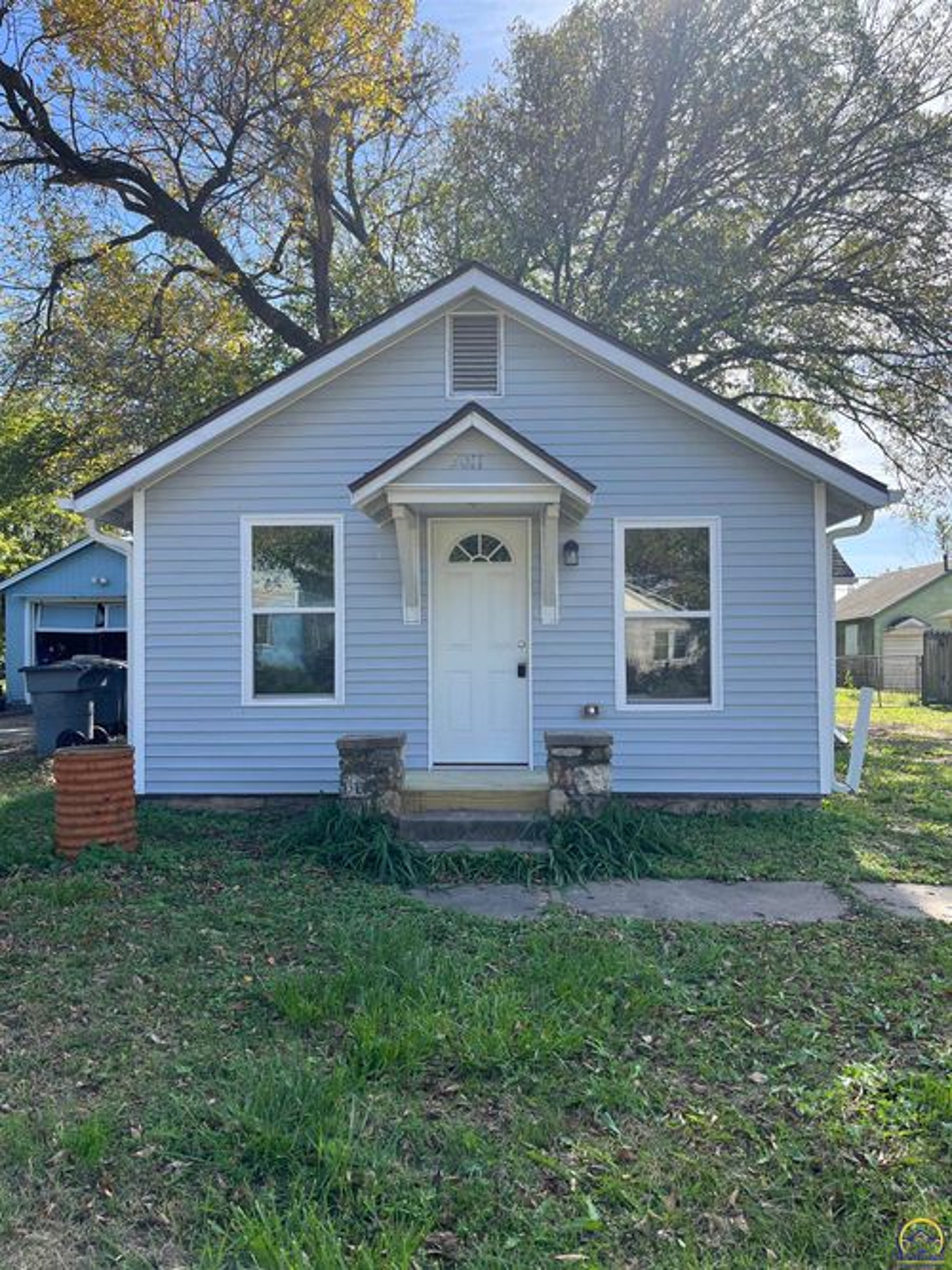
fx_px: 954
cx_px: 476
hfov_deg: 53.0
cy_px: 635
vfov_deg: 67.3
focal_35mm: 26
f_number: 1.6
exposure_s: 1/1266
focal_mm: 5.1
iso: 50
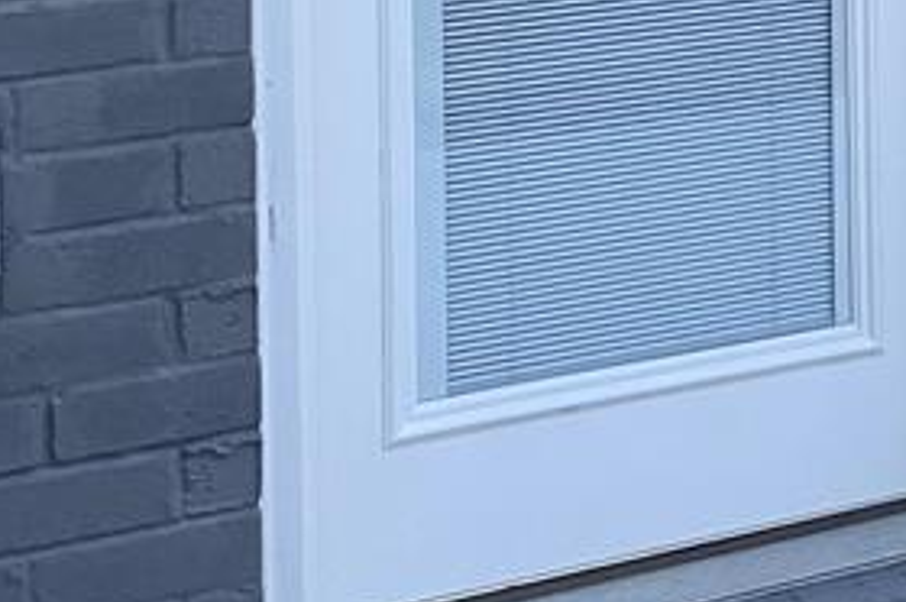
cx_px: 1071
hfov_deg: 19.5
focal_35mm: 99
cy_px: -576
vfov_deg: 12.3
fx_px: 2489
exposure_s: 1/60
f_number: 1.6
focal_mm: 5.1
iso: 400
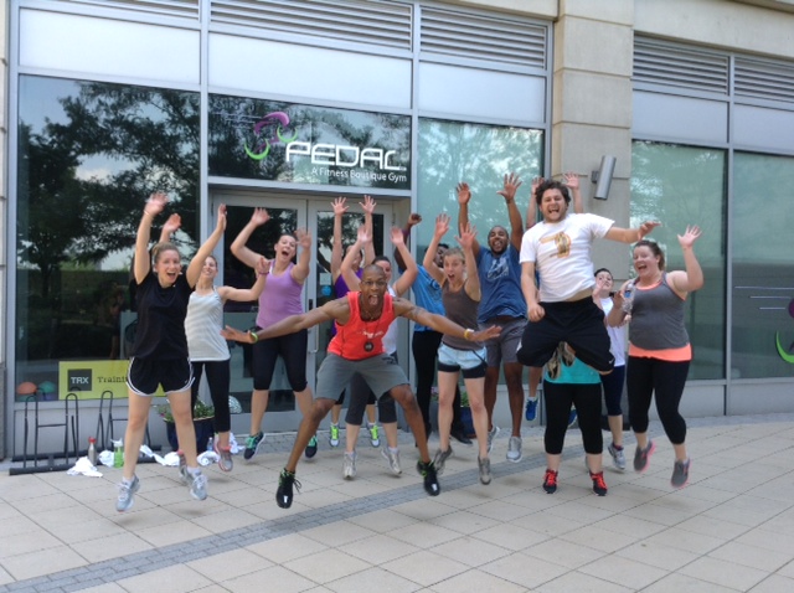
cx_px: 397
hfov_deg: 55.4
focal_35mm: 33
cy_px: 296
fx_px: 756
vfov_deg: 42.8
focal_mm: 3.3
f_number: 2.4
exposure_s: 1/127
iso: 32
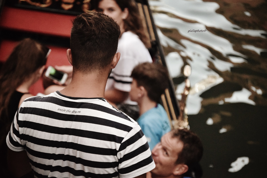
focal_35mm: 188
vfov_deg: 7.3
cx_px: 134
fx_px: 1391
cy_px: 89
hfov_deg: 11.0
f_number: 5
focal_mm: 125
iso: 6400
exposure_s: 1/1250
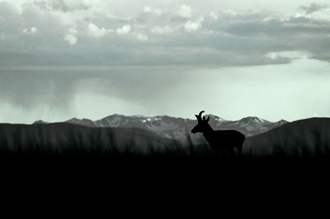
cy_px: 110
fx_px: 4490
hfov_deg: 4.2
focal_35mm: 490
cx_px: 165
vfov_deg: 2.8
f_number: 11
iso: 2500
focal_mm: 490
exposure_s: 1/500
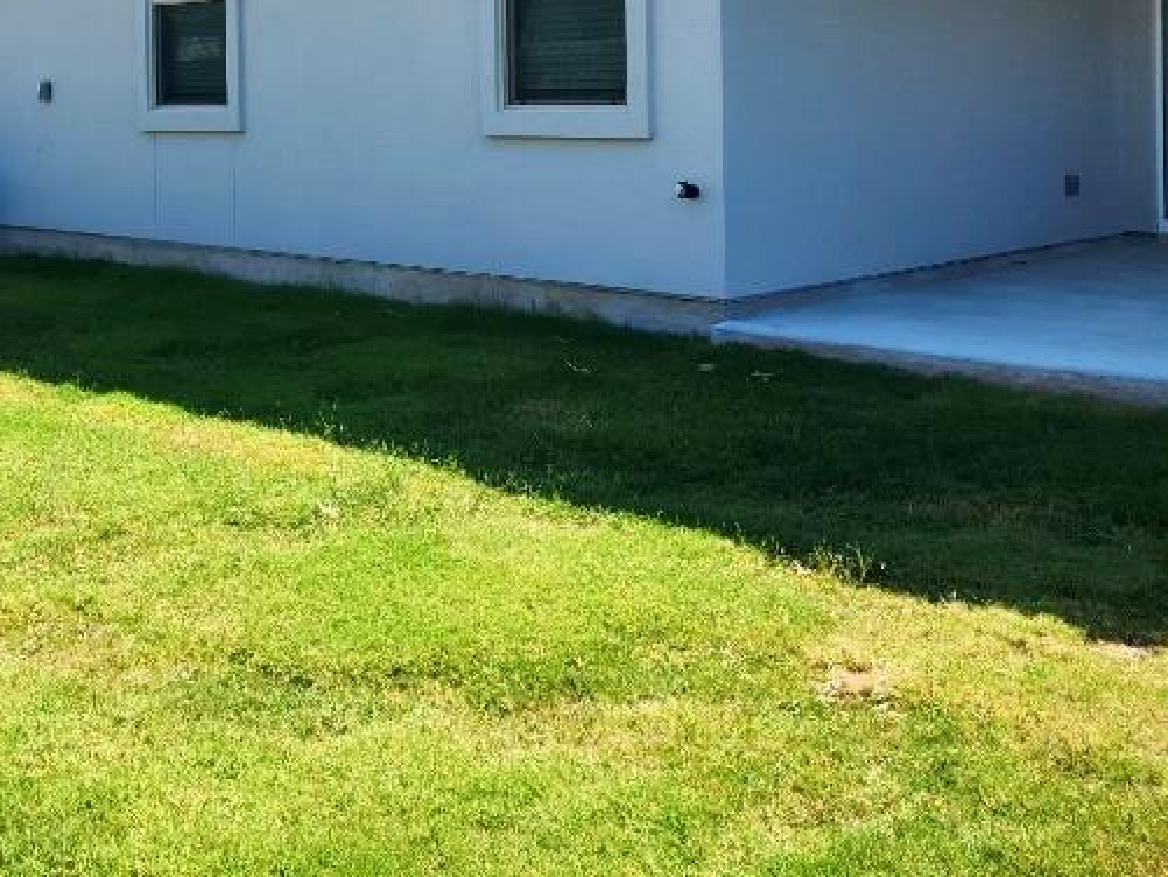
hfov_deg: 40.0
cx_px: 410
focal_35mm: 47
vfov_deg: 29.6
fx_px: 1586
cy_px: 93
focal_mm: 6.4
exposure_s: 1/714
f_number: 1.8
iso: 50
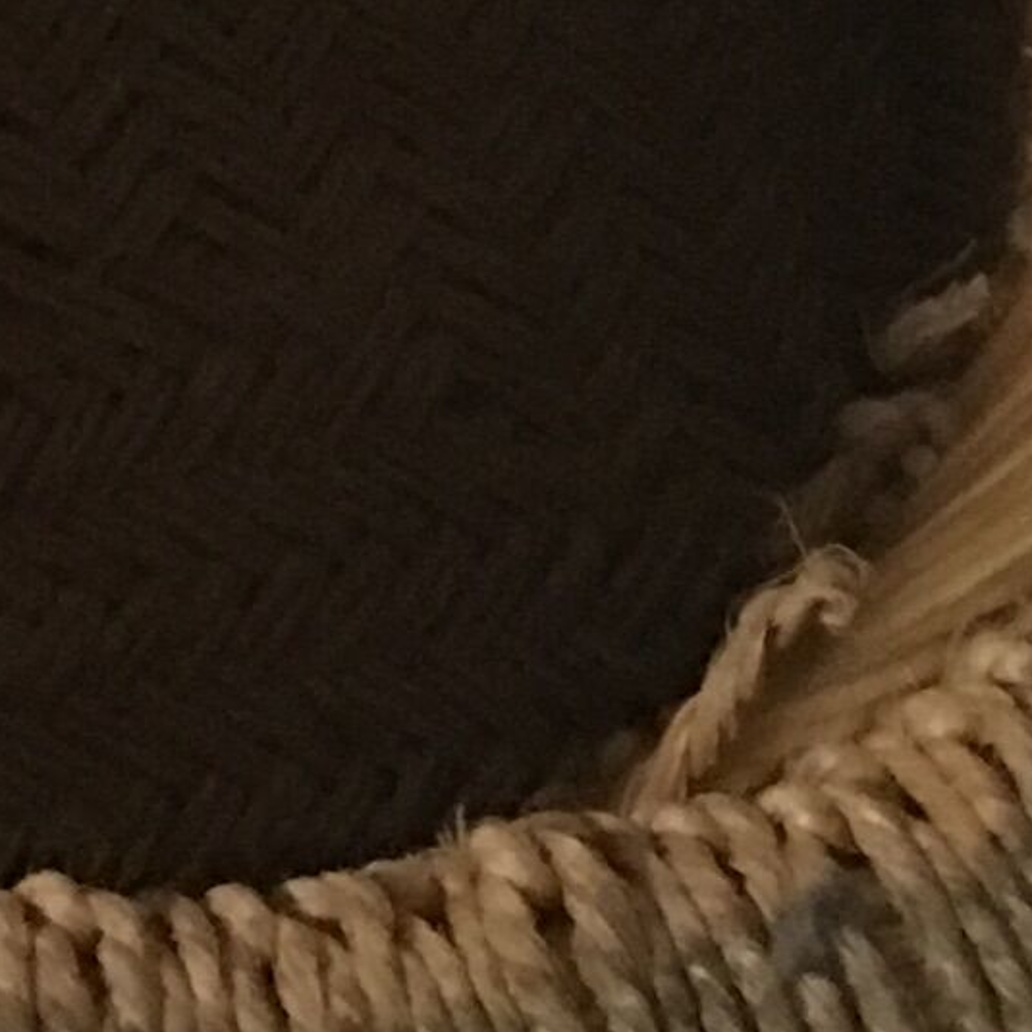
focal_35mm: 193
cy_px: -710
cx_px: -318
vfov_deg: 8.8
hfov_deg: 8.9
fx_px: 6510
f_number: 2.2
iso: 125
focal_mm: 4.15
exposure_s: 1/4
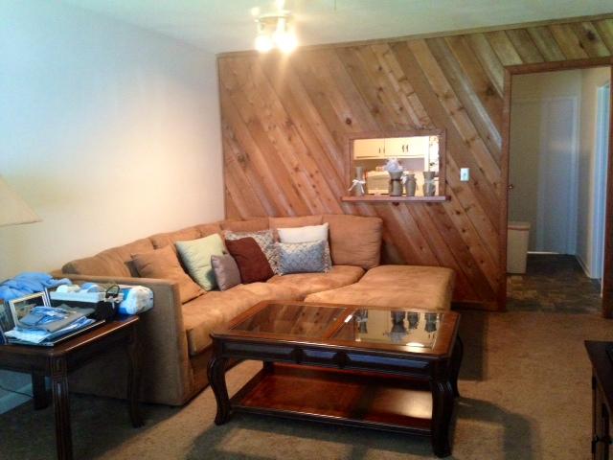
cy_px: 230
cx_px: 306
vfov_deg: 42.9
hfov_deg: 55.4
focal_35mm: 33
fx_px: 584
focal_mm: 4.12
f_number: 2.4
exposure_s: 1/20
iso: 400
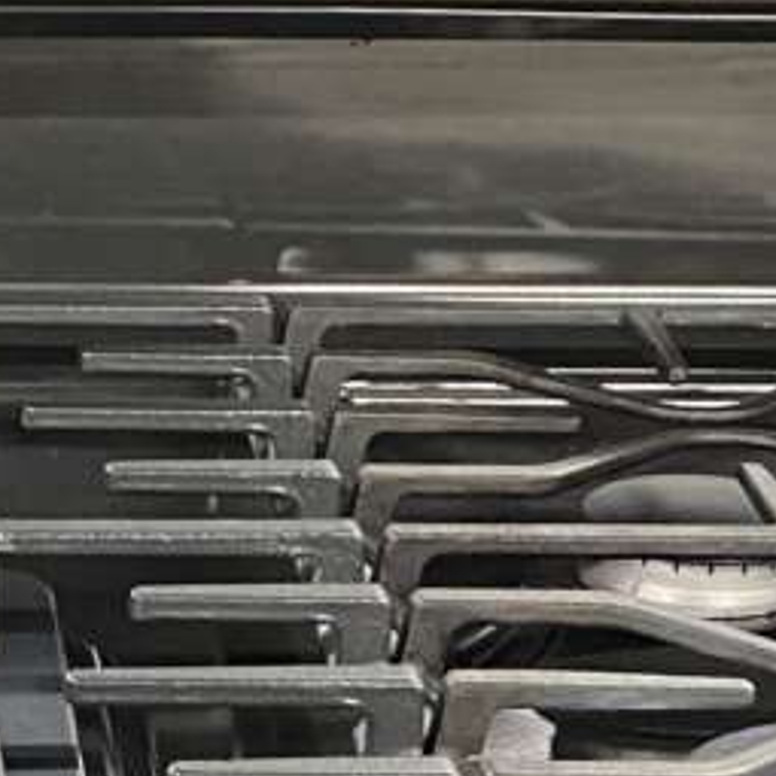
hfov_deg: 13.5
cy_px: 1445
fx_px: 3196
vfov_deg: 12.5
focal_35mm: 126
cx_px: -146
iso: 500
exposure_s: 1/30
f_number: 1.8
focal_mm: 4.25
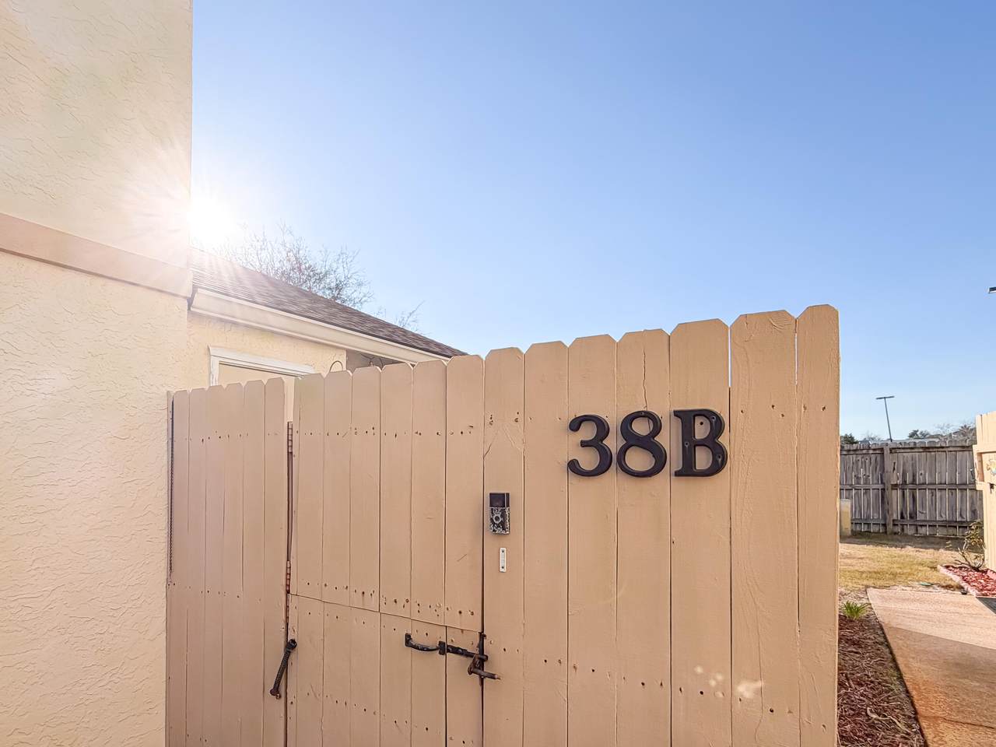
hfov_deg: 102.1
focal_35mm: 14
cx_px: 498
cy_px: 374
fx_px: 403
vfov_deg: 85.7
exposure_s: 1/950
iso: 25
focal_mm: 2.22
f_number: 2.2
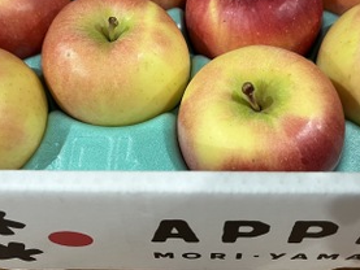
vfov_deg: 31.6
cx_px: 186
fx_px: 468
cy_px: 69
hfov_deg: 42.1
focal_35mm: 45
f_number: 1.6
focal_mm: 5.1
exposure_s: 1/60
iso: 200
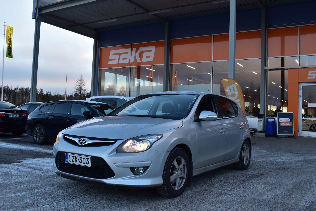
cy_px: 106
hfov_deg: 55.1
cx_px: 158
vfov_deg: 38.4
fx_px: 303
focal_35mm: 34
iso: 400
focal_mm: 23
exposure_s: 1/125
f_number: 9.5
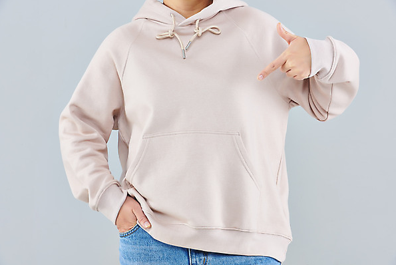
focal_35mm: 161
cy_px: 132
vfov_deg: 8.5
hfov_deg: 12.7
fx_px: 1773
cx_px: 199
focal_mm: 160
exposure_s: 1/125
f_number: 16
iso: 100
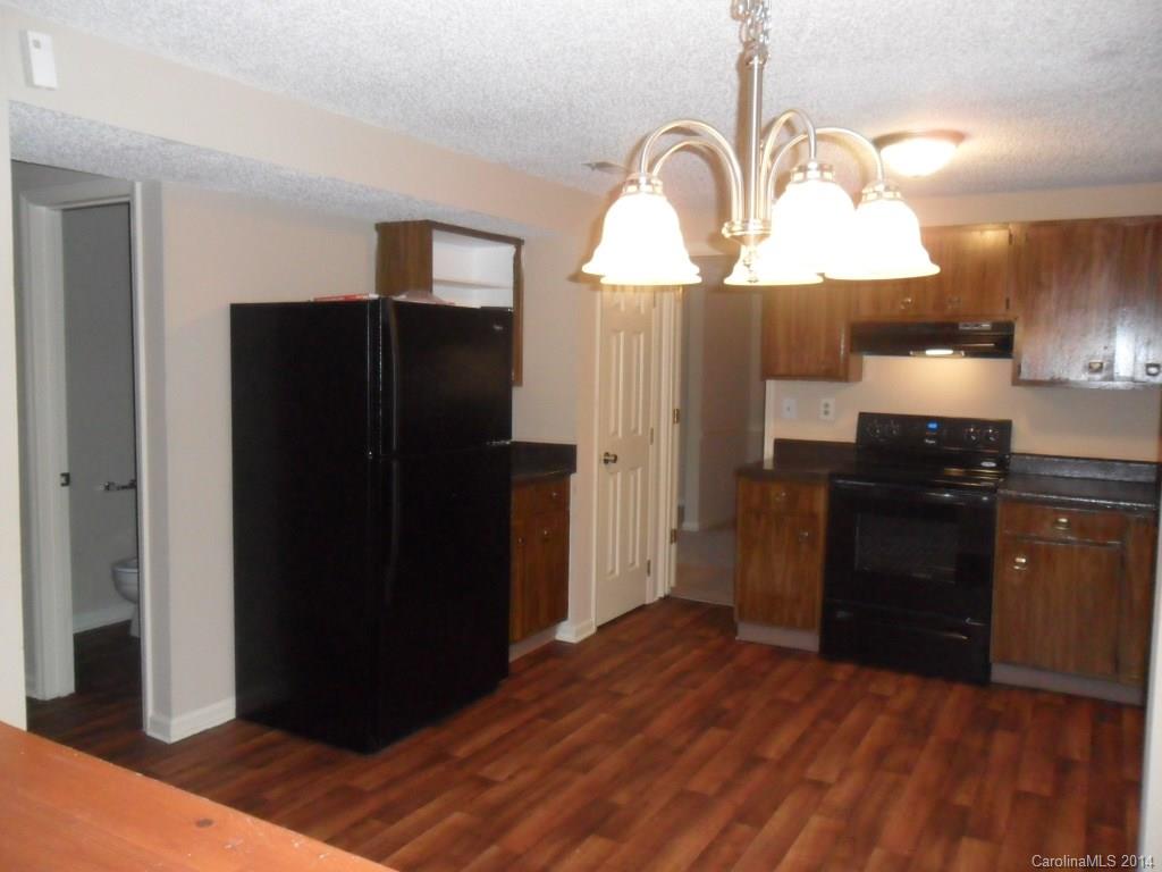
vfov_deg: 51.4
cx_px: 581
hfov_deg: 65.3
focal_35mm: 27
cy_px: 436
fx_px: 906
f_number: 3.5
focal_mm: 4.9
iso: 400
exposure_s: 1/45
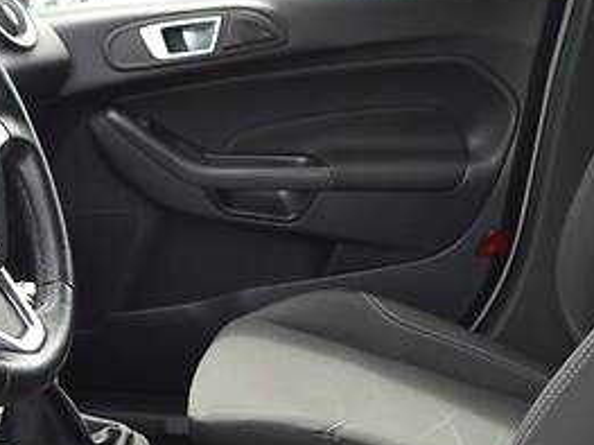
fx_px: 1355
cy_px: 350
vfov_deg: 18.5
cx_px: 165
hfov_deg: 24.5
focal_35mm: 79
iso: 160
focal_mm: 18
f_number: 5.6
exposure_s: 1/125
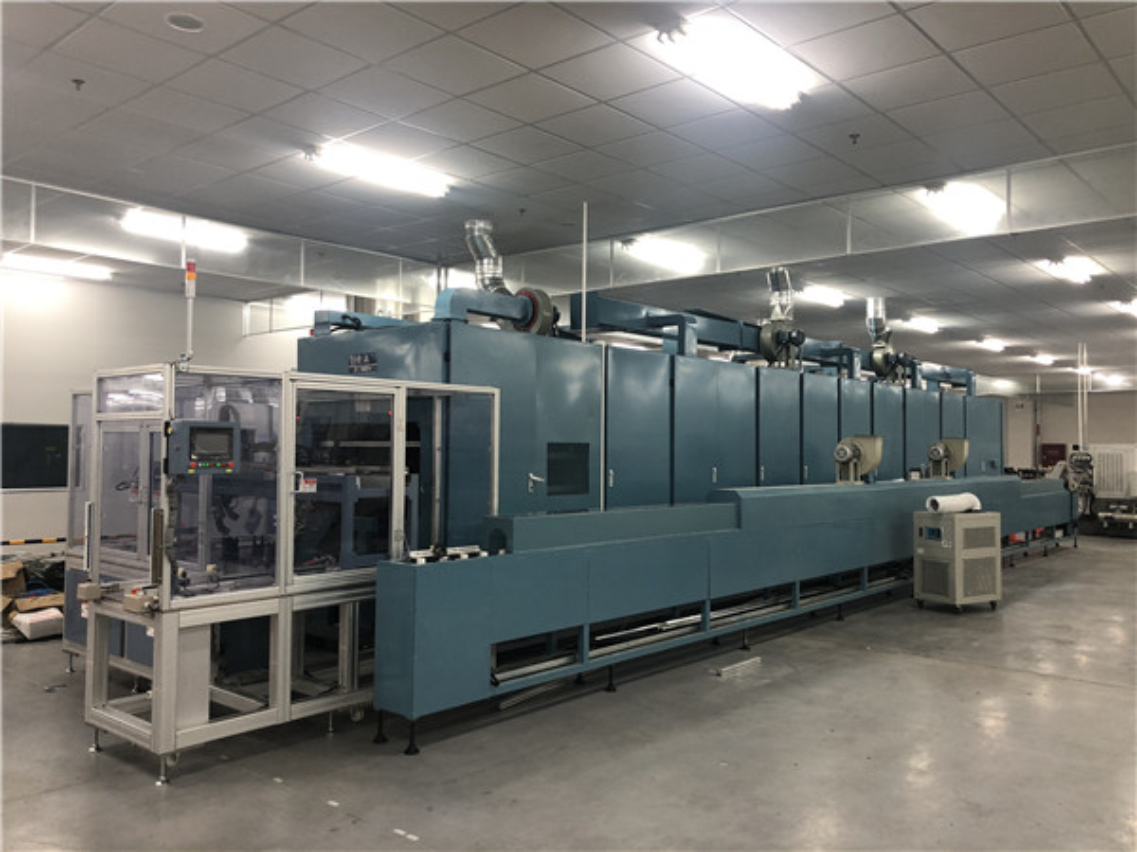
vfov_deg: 49.7
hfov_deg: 63.4
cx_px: 568
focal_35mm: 28
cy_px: 426
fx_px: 920
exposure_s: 1/33
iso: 32
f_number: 1.8
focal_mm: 4
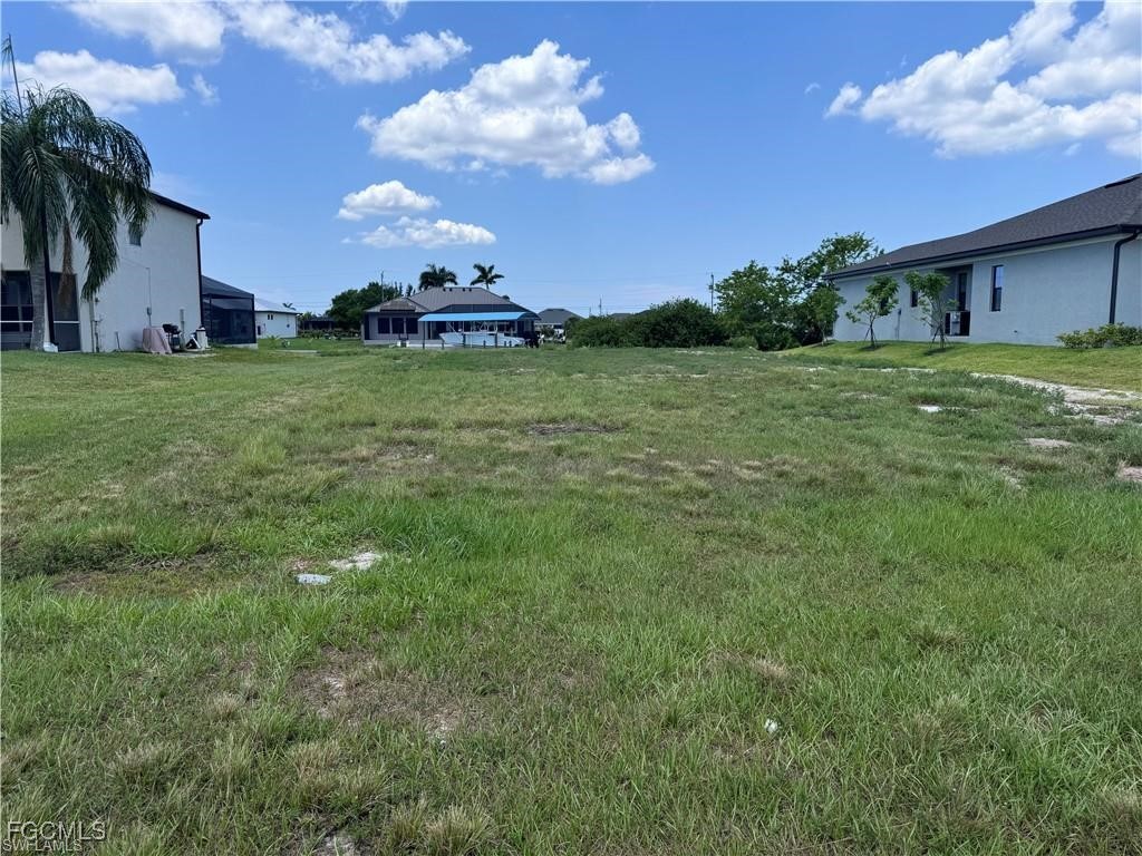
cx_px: 571
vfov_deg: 56.8
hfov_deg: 71.6
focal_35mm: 24
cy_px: 428
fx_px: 792
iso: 80
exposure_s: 1/4049
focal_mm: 6.76
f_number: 1.78
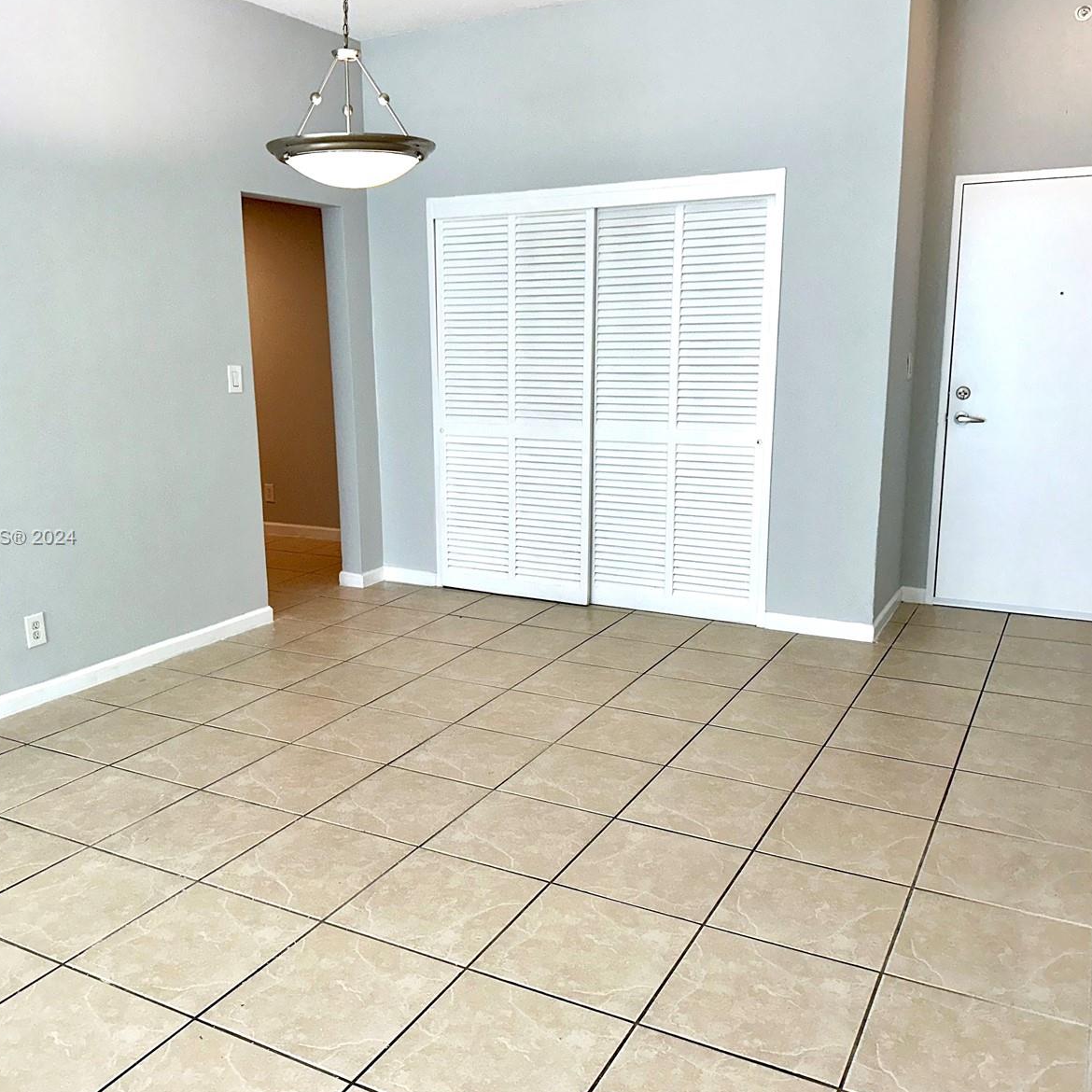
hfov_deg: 55.6
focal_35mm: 29
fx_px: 1035
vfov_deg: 55.6
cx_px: 524
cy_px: 539
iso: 50
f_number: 1.78
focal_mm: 6.86
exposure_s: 1/314
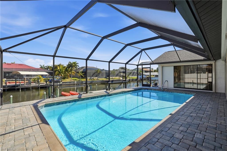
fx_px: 101
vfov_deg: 73.7
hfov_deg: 96.8
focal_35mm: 16
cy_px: 76
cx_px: 114
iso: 400
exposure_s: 1/3200
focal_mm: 16
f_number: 9
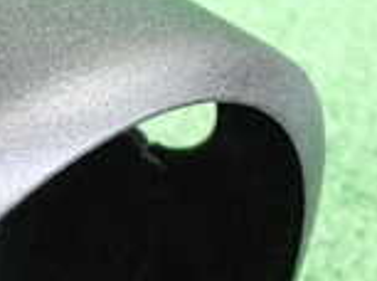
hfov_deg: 10.8
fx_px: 1880
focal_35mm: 173
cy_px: 306
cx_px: -296
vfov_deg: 8.5
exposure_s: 1/125
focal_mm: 7.84
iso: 6400
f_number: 2.9
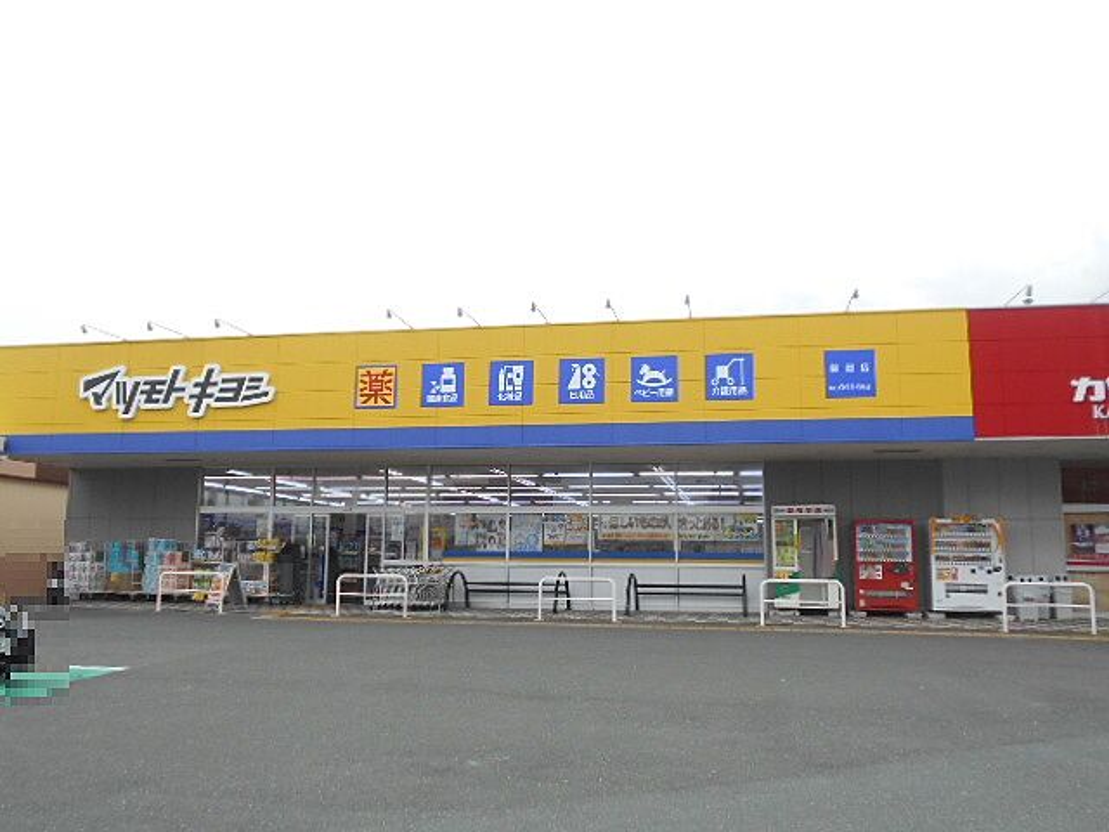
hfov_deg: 60.0
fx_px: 961
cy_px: 416
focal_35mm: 30
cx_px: 554
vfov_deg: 46.8
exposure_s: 1/500
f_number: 3.4
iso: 80
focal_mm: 5.1
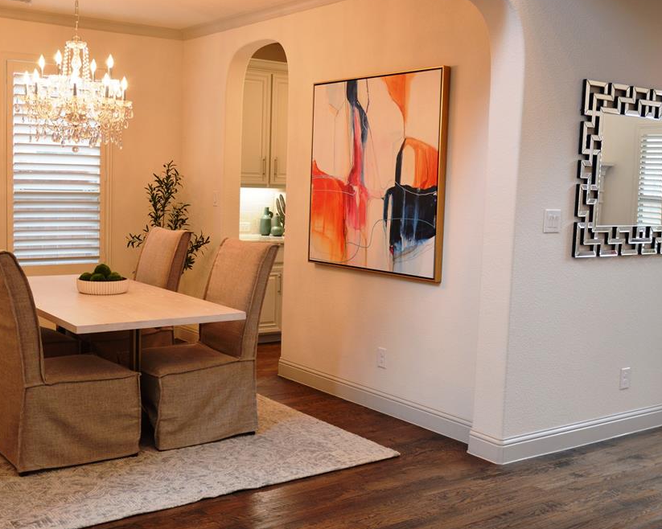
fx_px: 823
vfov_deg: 35.7
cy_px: 261
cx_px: 290
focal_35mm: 42
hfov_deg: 43.8
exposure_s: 1/60
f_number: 4
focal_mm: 24
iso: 400
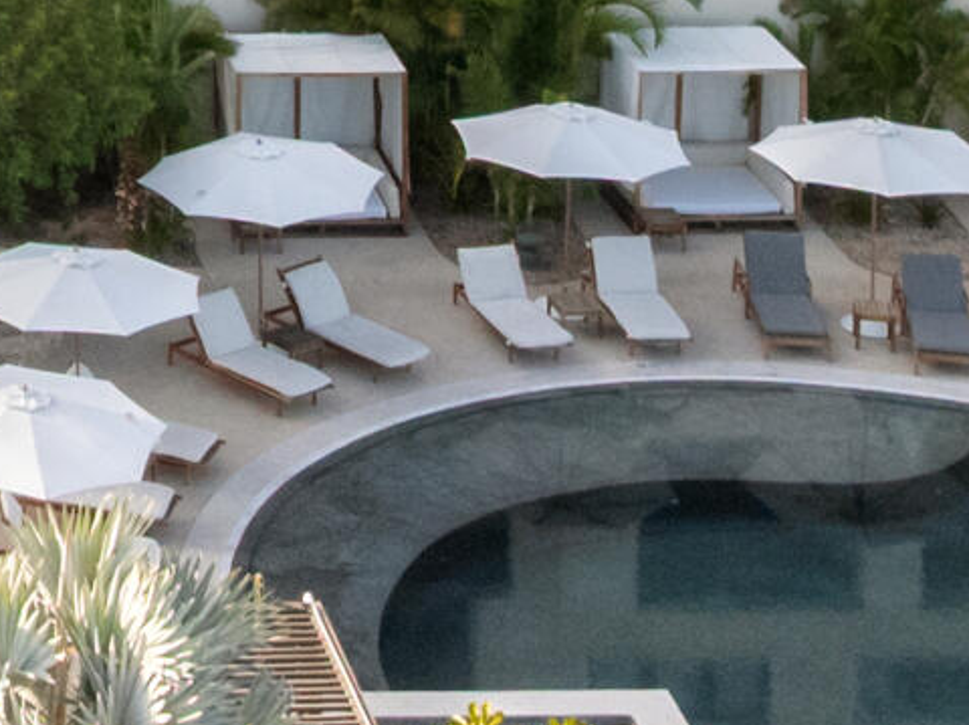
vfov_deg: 8.8
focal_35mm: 150
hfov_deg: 12.1
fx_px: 4195
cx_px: -749
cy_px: -1145
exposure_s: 1/100
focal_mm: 12.29
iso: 800
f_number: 6.3
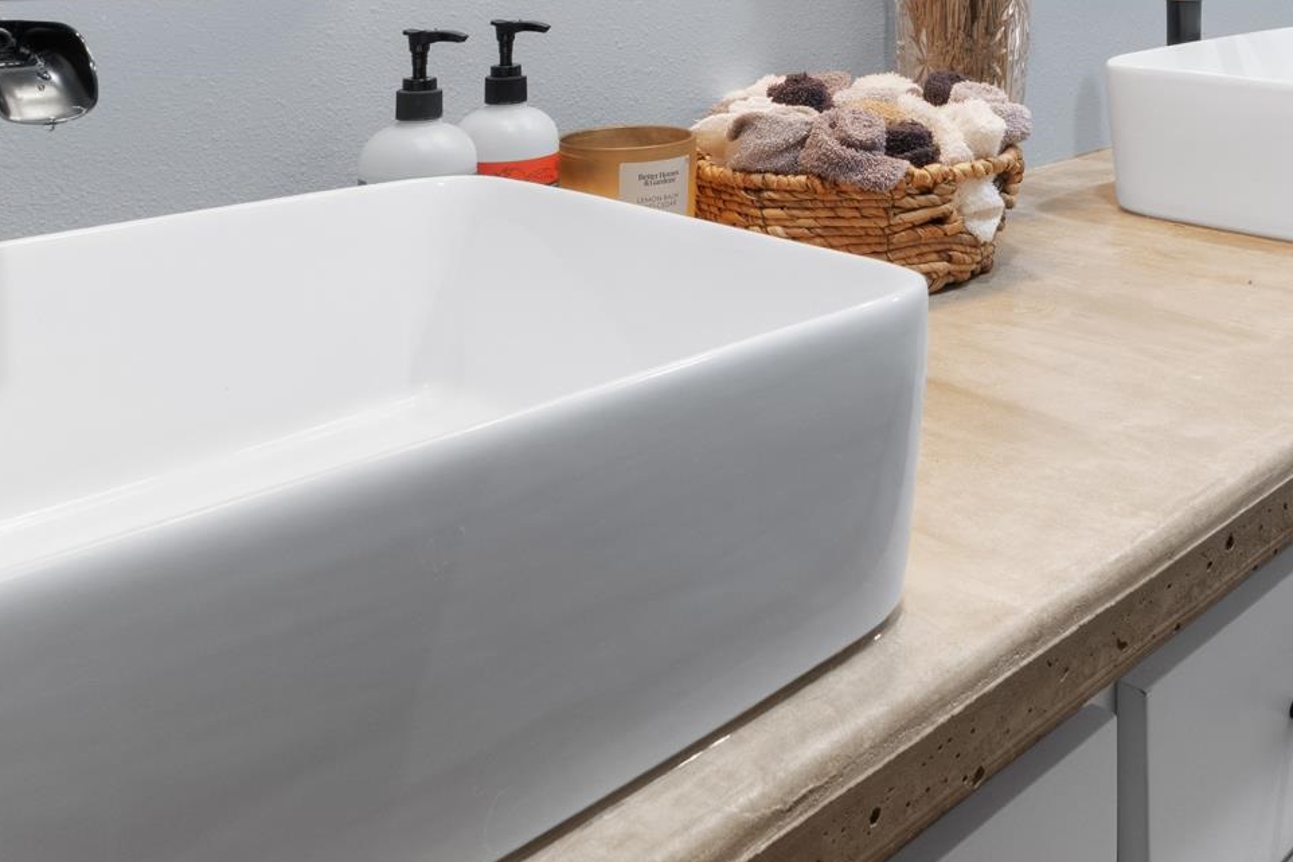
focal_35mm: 39
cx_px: 1016
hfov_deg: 47.1
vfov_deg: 29.9
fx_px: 1400
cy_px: -138
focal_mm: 10
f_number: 9
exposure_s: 1/2
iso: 200
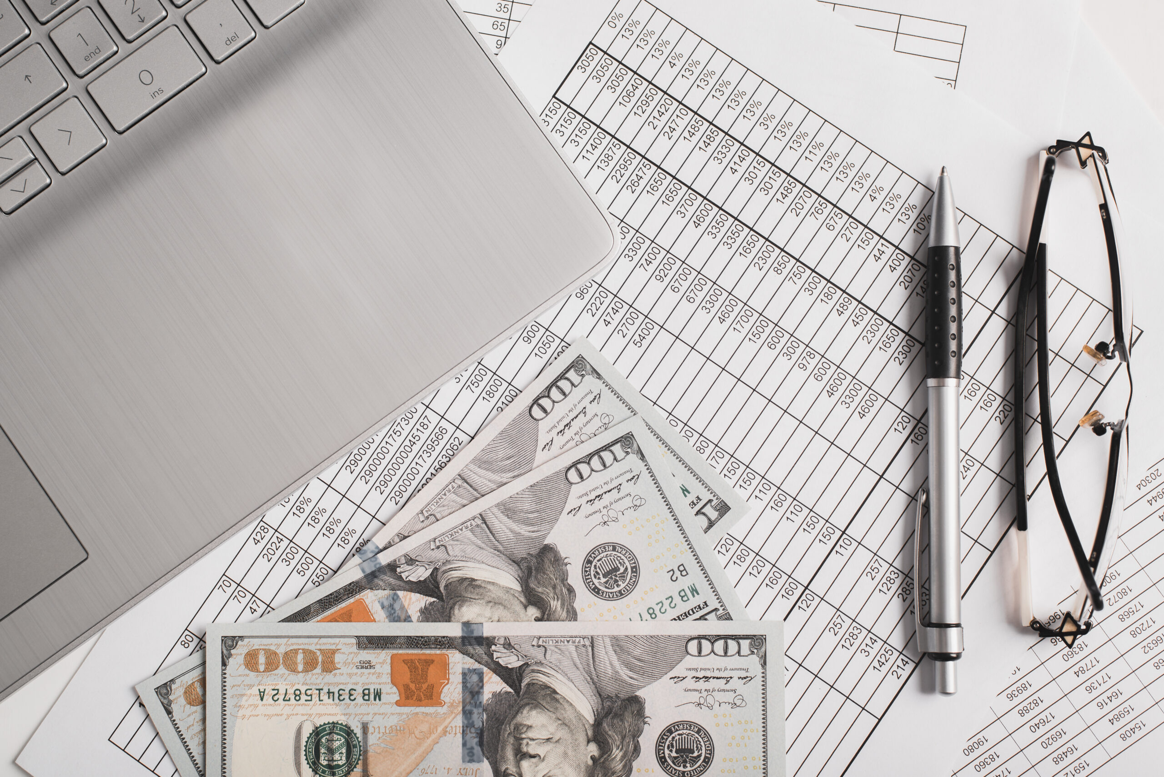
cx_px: 582
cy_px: 388
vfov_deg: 27.0
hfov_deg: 39.6
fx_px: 1617
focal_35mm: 50
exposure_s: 1/160
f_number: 5
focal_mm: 50
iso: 100
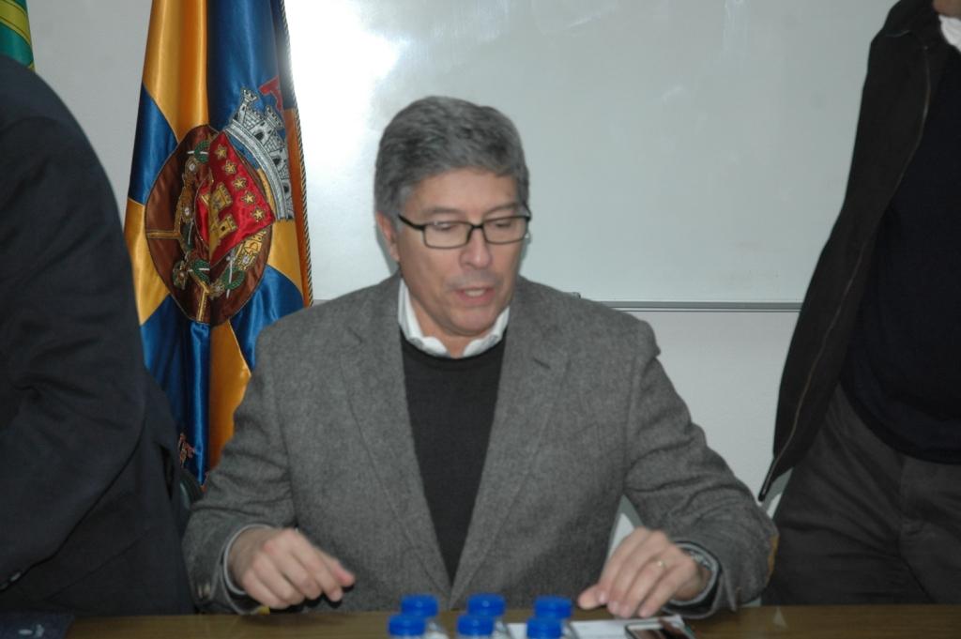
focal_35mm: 84
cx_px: 480
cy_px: 320
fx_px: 2240
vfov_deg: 16.2
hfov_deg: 24.2
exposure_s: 1/60
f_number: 4.5
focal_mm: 56
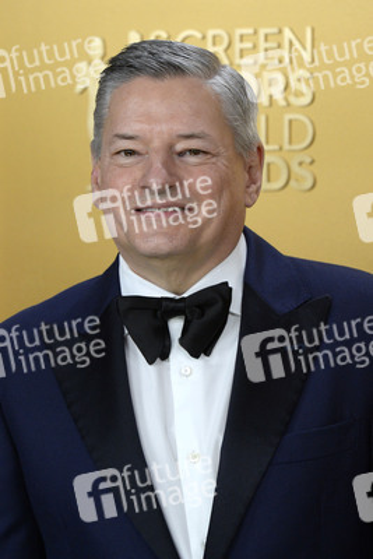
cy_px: 280
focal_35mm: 170
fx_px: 2640
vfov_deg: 12.1
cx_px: 186
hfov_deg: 8.1
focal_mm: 170
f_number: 6.3
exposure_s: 1/250
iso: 2500
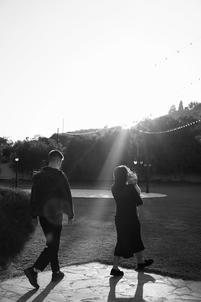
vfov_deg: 42.7
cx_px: 100
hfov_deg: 29.2
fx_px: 385
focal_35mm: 46
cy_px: 151
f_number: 4
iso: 200
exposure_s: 1/2000
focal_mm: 46
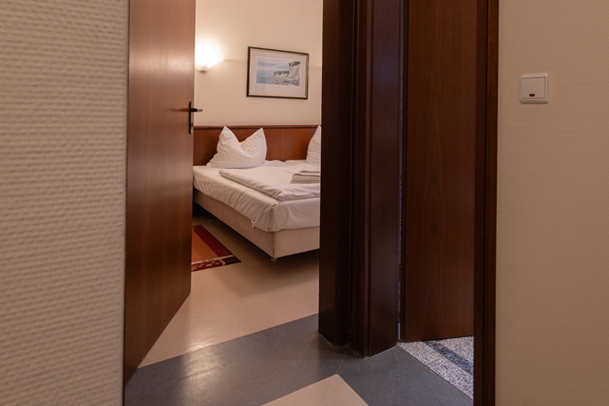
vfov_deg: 51.2
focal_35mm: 24
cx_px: 358
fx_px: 406
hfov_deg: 73.2
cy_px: 108
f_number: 7.1
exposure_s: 1/2
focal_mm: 16
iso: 100
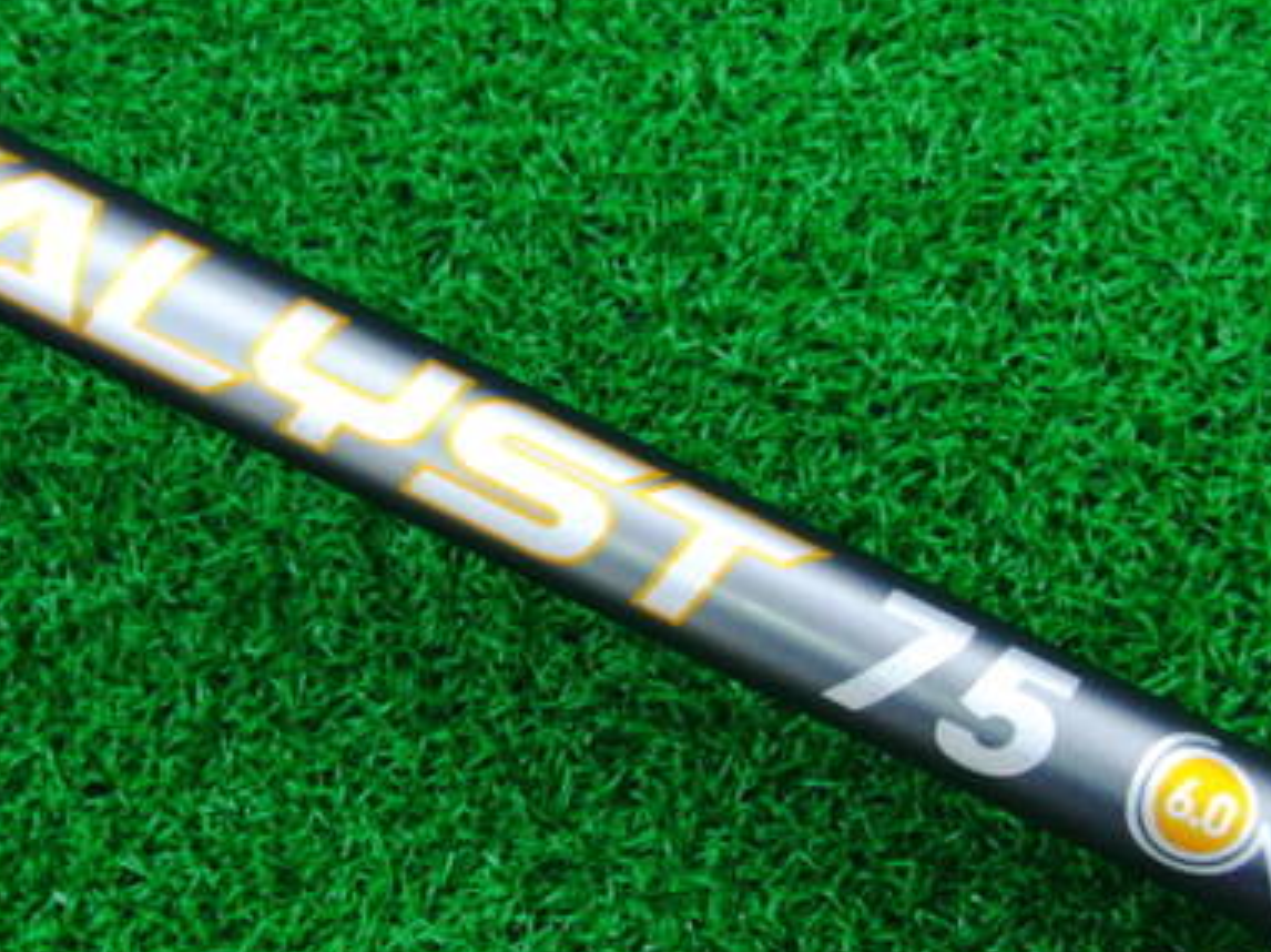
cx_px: 572
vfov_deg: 23.6
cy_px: 519
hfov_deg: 31.2
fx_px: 2275
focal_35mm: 62
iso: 400
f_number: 3.6
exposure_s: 1/30
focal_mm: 6.42
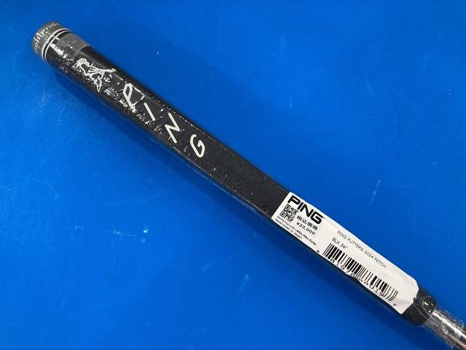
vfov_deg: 49.7
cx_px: 233
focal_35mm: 28
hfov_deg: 63.4
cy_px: 175
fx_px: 377
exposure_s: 1/50
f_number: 1.8
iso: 50
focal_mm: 3.99
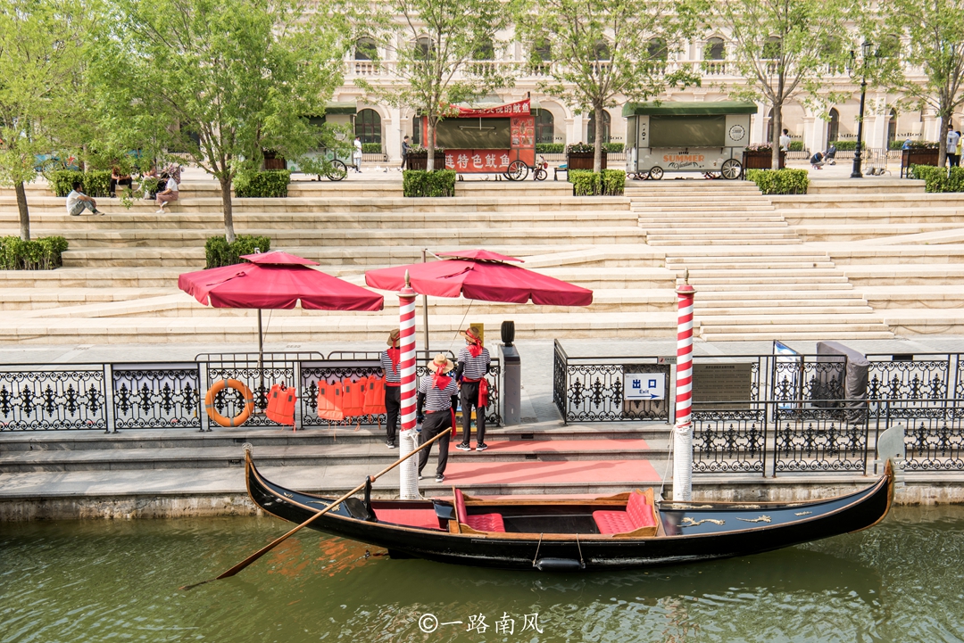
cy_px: 322
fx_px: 1179
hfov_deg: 44.5
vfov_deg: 30.5
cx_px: 482
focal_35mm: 44
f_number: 11
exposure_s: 1/100
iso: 160
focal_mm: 44
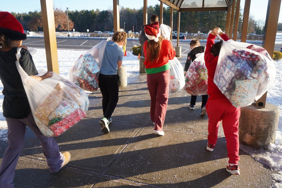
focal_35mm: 28
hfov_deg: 65.5
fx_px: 219
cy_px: 94
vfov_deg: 46.4
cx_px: 141
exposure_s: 1/250
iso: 100
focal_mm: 28
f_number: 4.5
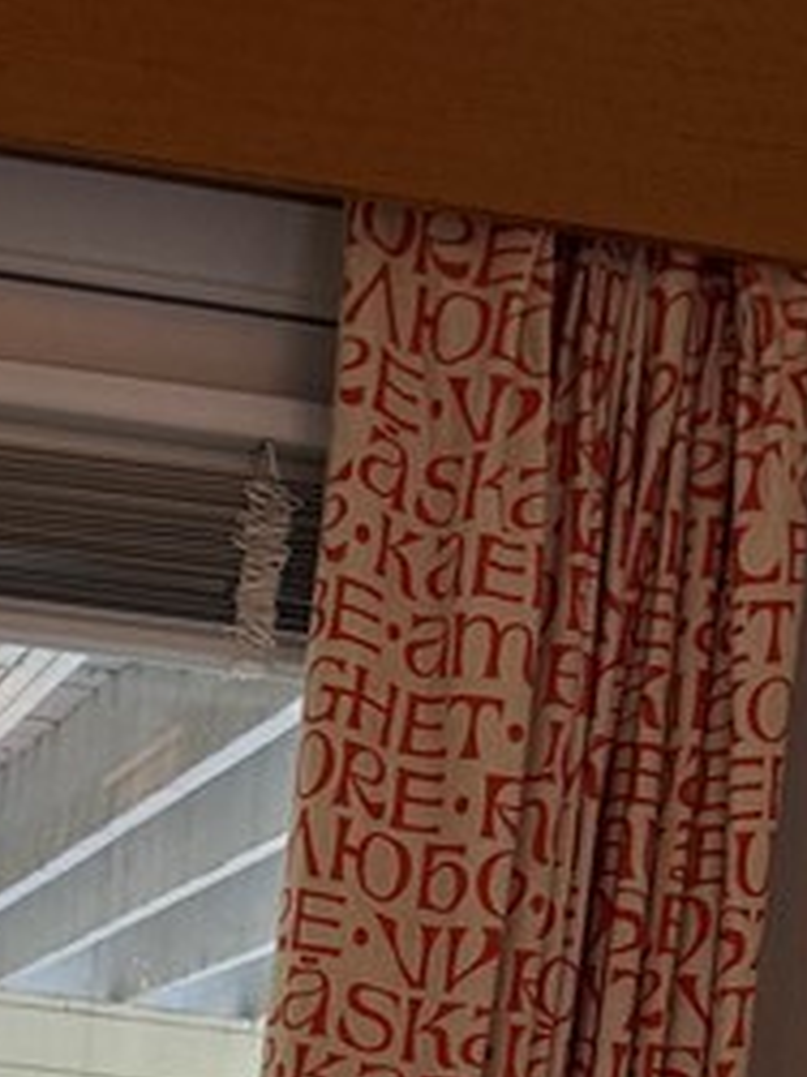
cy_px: 2124
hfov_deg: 14.7
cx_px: -69
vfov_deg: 15.9
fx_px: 3049
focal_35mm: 98
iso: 200
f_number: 1.78
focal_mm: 6.76
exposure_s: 1/60
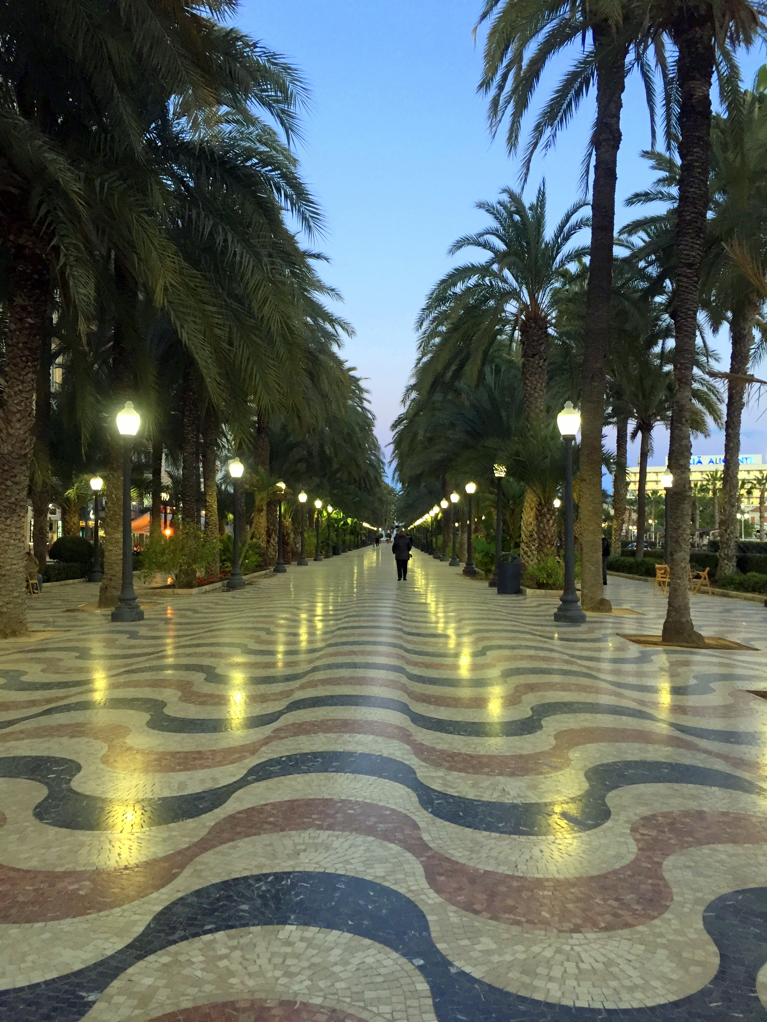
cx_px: 384
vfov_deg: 61.7
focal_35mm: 29
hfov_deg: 48.2
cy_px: 511
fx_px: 857
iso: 64
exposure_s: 1/33
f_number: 2.2
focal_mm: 4.15
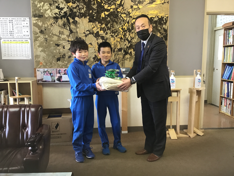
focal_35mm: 31
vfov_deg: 45.4
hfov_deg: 58.4
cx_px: 117
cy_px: 88
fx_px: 210
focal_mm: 3.3
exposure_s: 1/30
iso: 64
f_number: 2.4
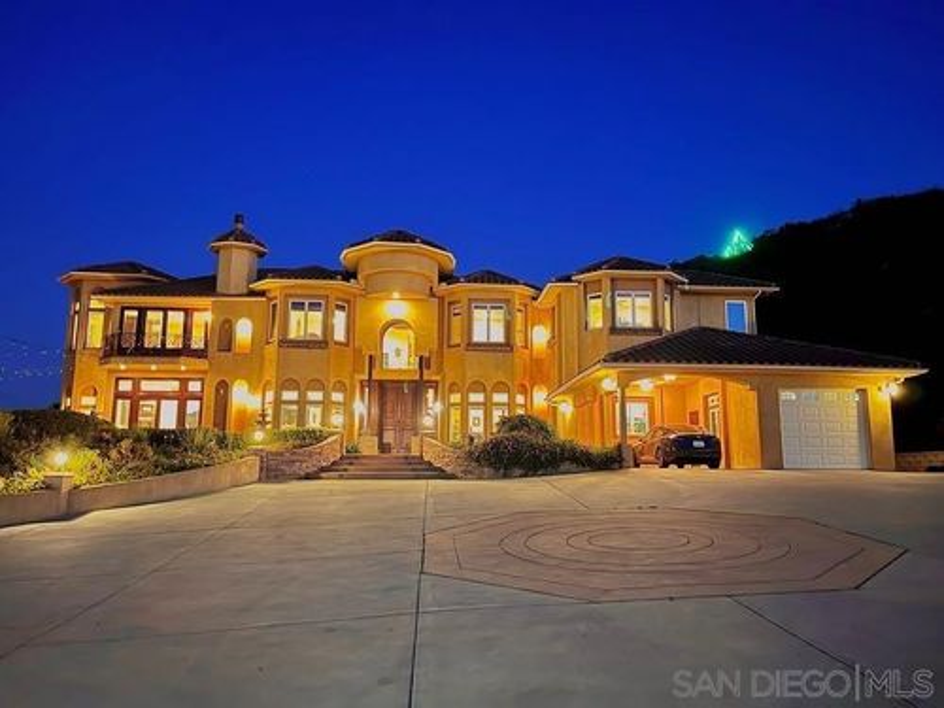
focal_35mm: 26
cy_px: 354
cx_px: 472
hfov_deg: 67.3
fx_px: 709
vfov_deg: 53.1
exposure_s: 1/4
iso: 500
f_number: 1.6
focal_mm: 5.1
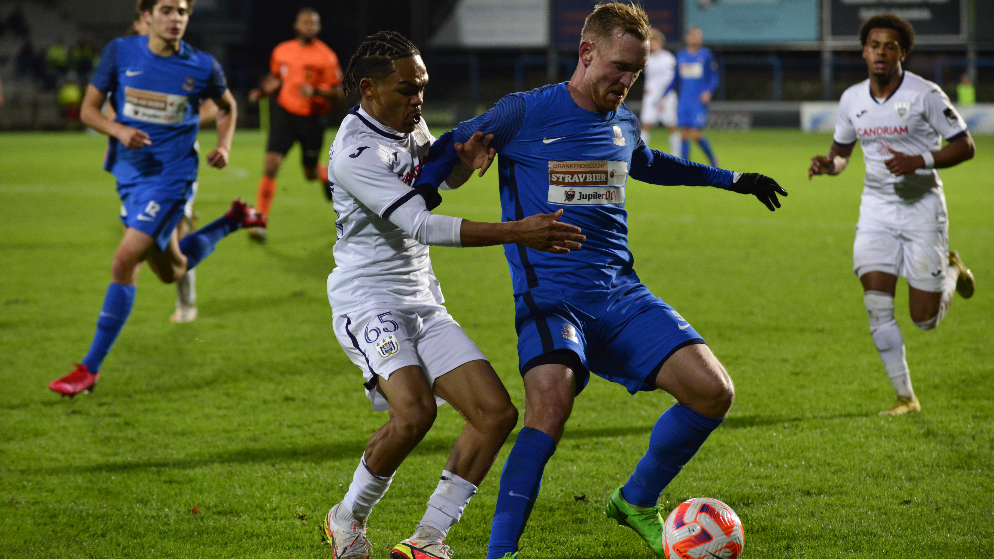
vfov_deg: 8.5
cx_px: 496
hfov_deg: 15.1
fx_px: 3743
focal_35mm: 142
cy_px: 274
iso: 4500
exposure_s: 1/1000
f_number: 4
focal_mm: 135
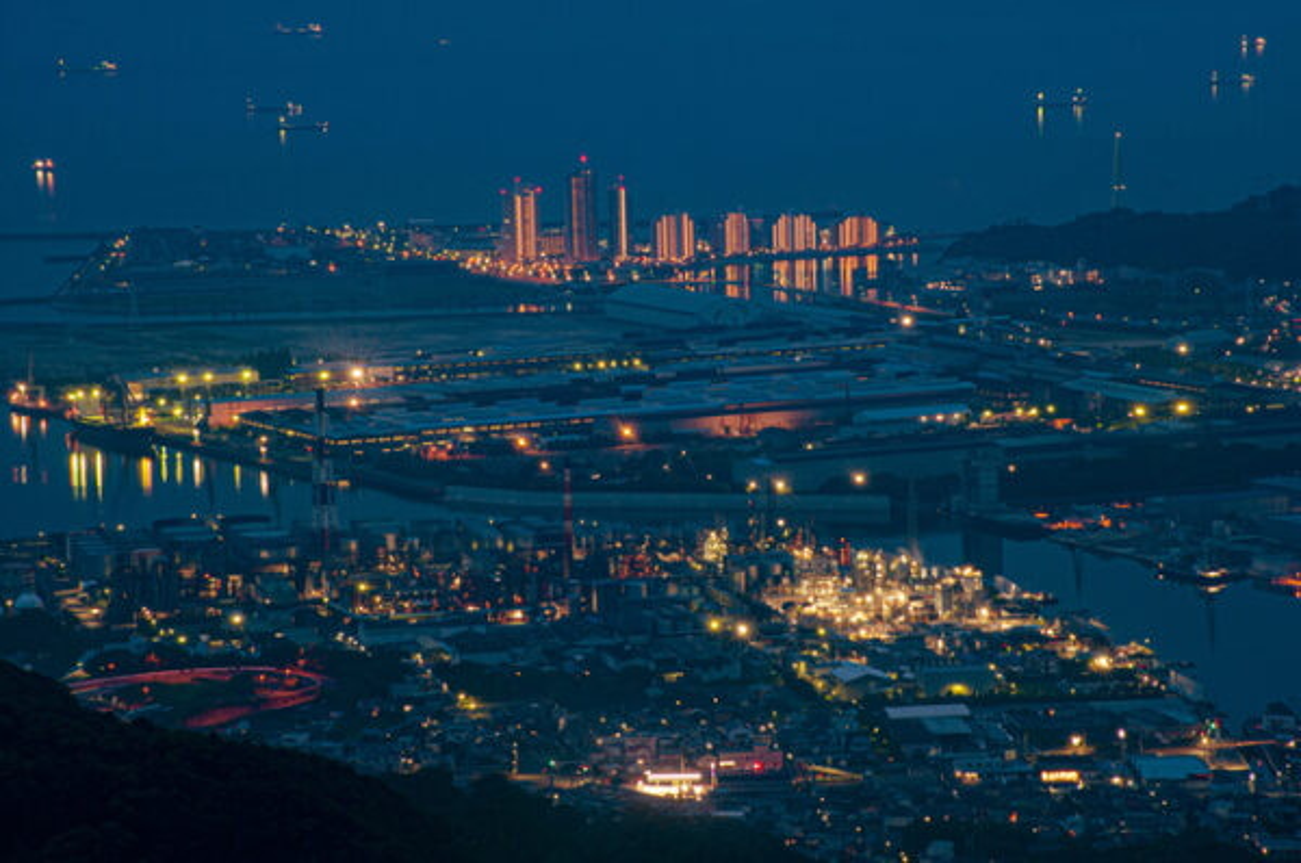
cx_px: 650
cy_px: 432
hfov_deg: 14.2
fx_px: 5232
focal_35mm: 145
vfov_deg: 9.4
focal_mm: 145
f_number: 22
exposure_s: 30
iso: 200
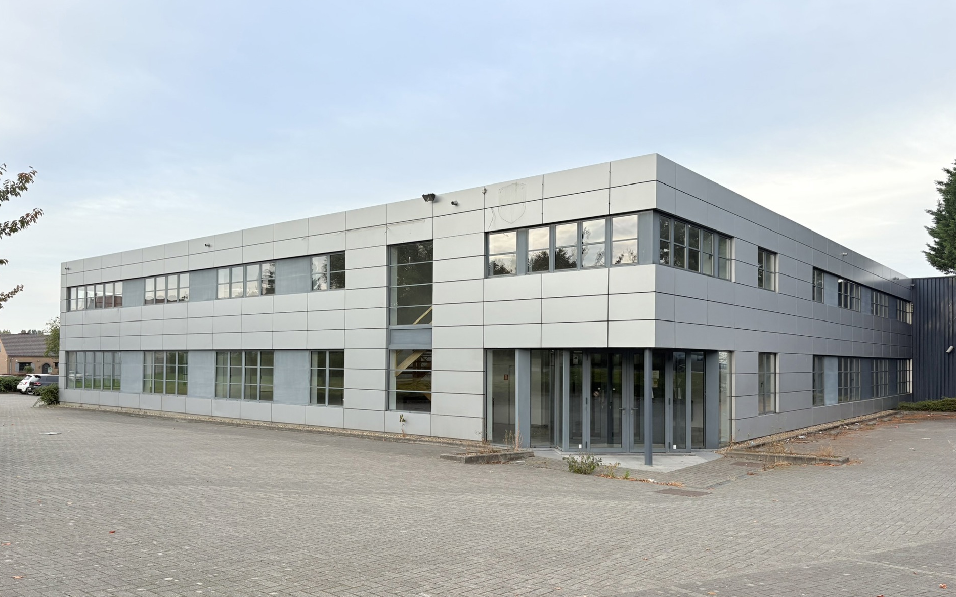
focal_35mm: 28
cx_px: 472
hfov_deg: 66.5
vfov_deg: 44.4
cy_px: 344
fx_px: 729
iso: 50
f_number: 1.6
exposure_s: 1/1117
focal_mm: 5.96
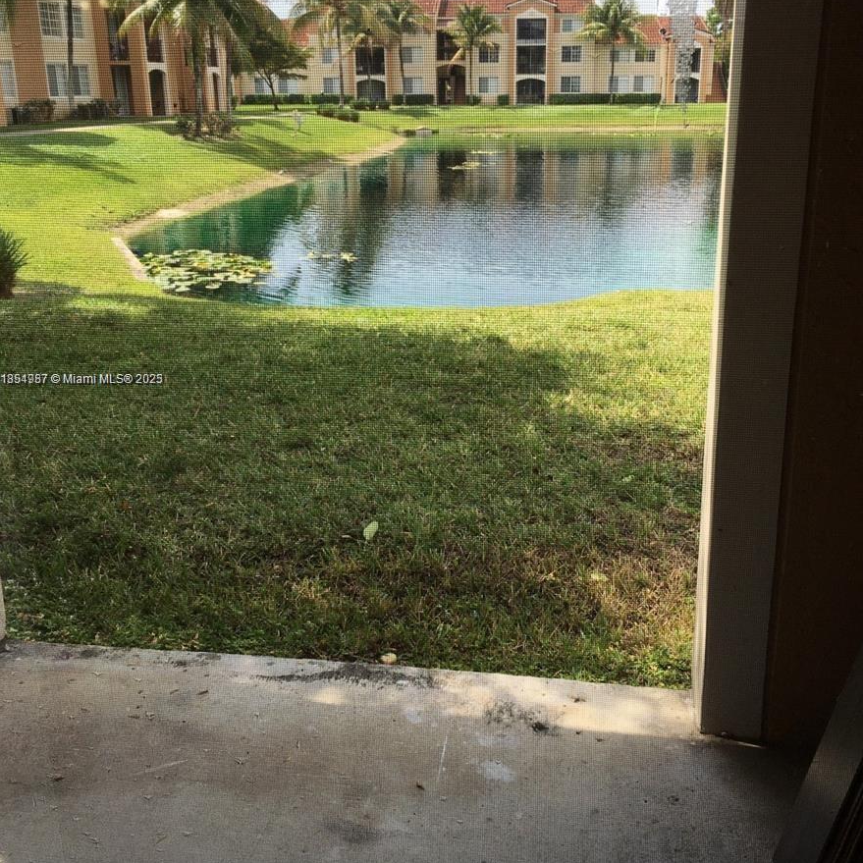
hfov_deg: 47.2
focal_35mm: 35
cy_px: 380
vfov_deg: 47.1
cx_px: 425
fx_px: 987
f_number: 2.2
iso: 25
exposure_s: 1/578
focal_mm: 4.15
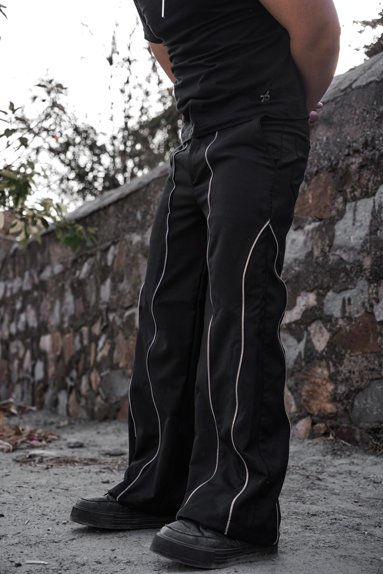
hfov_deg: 26.3
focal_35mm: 51
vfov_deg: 38.6
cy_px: 287
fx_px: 821
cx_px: 192
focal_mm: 34.3
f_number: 2.8
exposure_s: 1/320
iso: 50
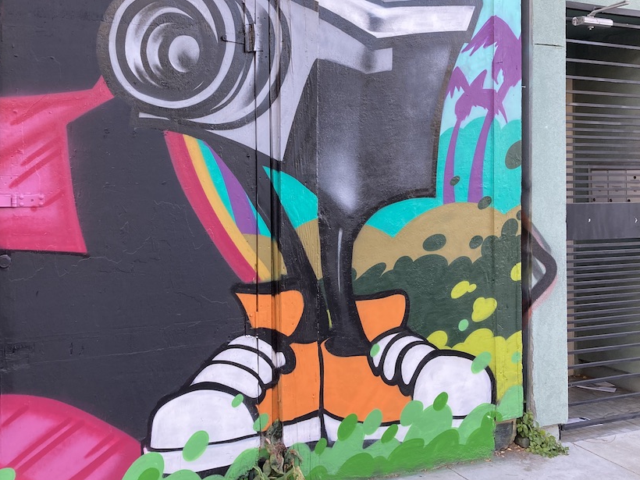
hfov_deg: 45.5
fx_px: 758
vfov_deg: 34.7
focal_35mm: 41
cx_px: 252
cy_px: 151
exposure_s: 1/121
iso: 40
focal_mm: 3.99
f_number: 1.8
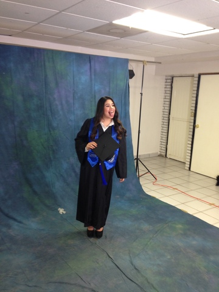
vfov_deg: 55.4
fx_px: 278
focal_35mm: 33
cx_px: 110
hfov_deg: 42.9
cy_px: 146
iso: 80
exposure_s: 1/20
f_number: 2.4
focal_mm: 4.12
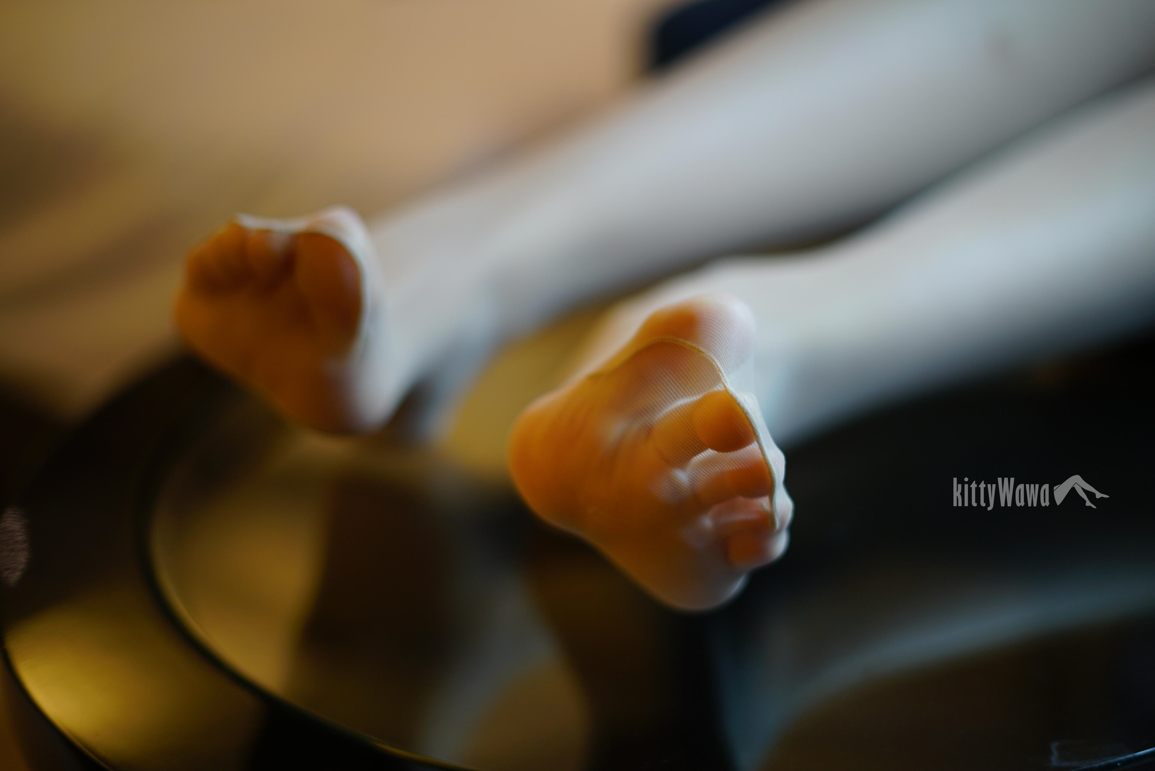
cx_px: 578
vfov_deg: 27.0
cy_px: 386
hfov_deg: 39.6
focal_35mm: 50
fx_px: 1605
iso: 160
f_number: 1.8
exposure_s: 1/60
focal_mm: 50
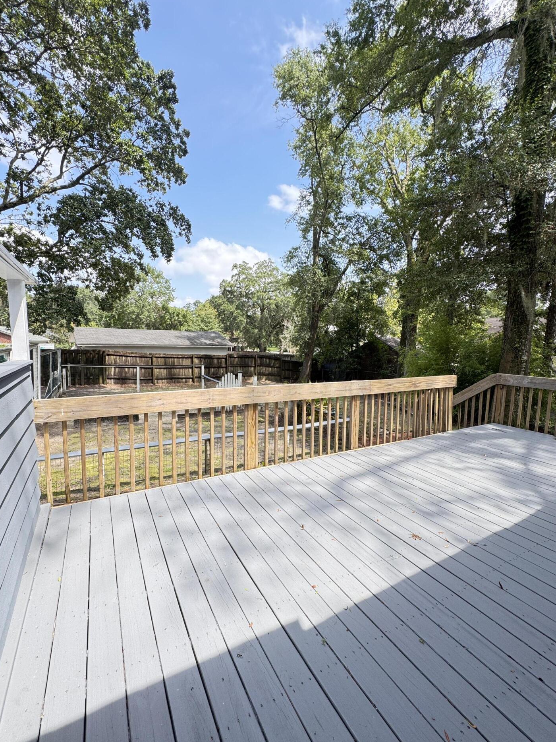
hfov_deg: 81.7
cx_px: 263
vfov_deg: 98.2
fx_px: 321
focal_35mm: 15
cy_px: 368
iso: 40
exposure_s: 1/209
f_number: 2.2
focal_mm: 2.22
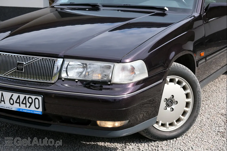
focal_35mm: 69
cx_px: 114
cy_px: 76
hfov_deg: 29.2
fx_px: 435
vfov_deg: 19.7
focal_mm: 46.3
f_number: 5.6
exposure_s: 1/600
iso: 320
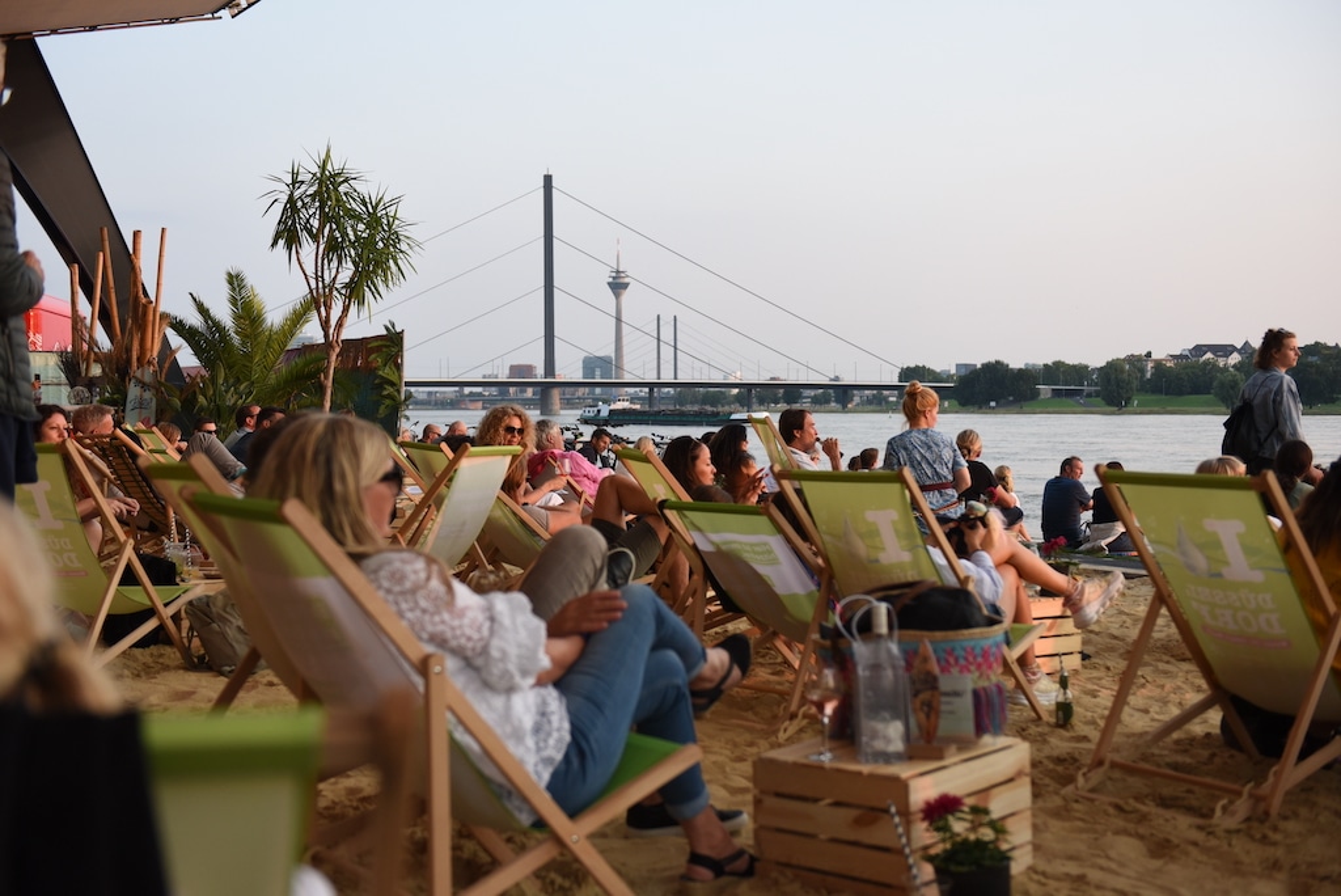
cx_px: 670
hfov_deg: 44.5
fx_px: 1640
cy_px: 448
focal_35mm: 44
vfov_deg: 30.6
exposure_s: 1/1250
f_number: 2.8
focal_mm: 44
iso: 800
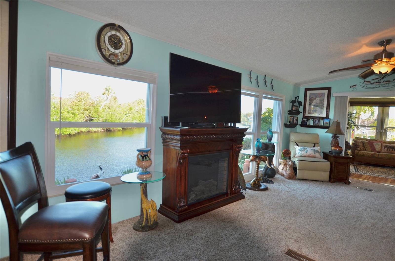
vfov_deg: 63.0
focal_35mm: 20
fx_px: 213
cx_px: 198
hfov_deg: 85.5
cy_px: 130
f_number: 3.5
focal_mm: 13
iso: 200
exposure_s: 1/160
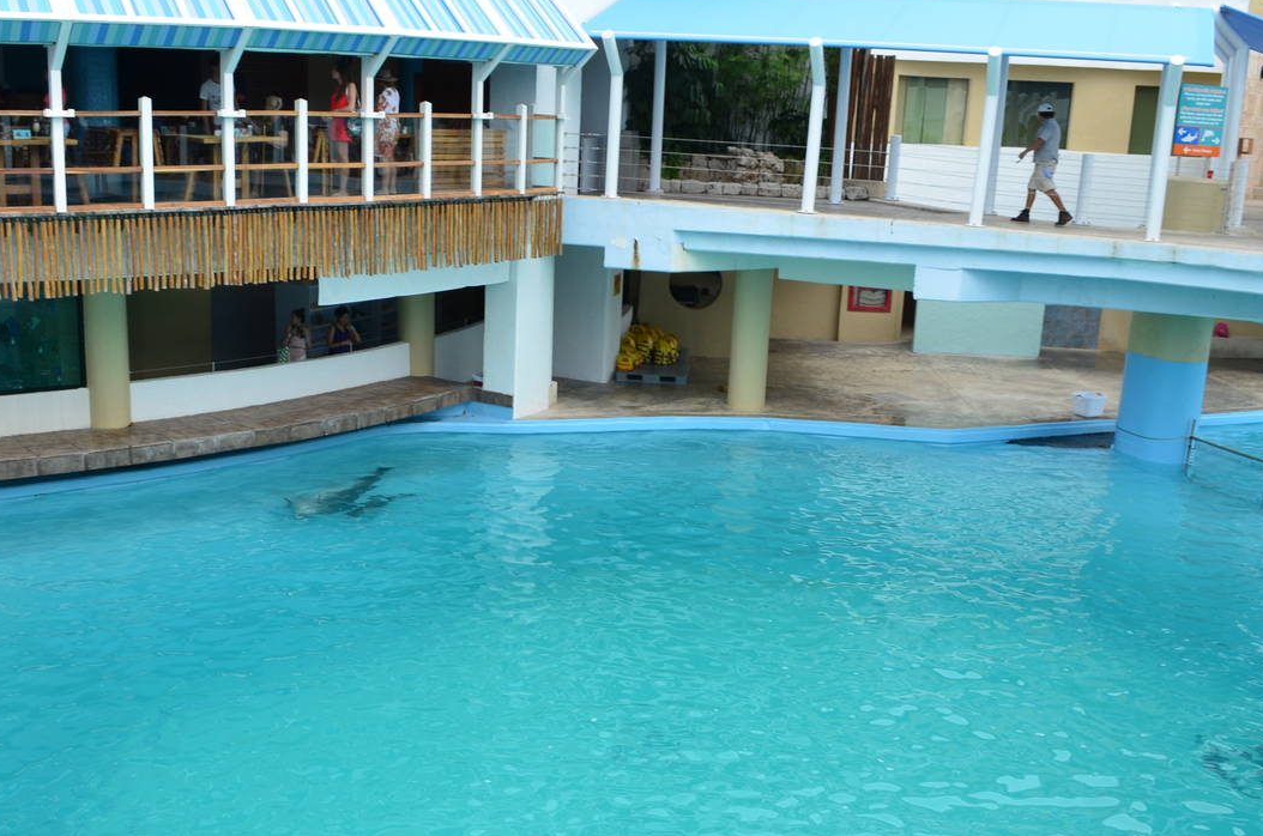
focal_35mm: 41
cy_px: 525
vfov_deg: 32.3
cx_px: 463
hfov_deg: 47.0
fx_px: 1435
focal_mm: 18
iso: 320
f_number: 7.1
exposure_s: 1/200
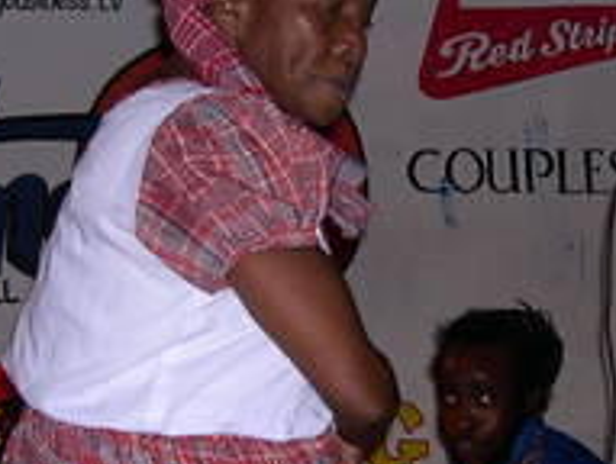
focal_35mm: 127
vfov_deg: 11.7
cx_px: 419
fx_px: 2264
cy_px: 358
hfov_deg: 15.5
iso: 127
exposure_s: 1/60
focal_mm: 8
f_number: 2.8
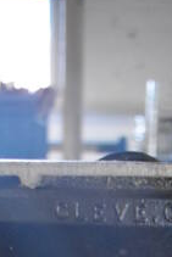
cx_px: 107
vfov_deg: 14.4
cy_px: 521
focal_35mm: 117
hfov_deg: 11.7
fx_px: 837
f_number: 3.5
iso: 3600
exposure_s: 1/125
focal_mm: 18
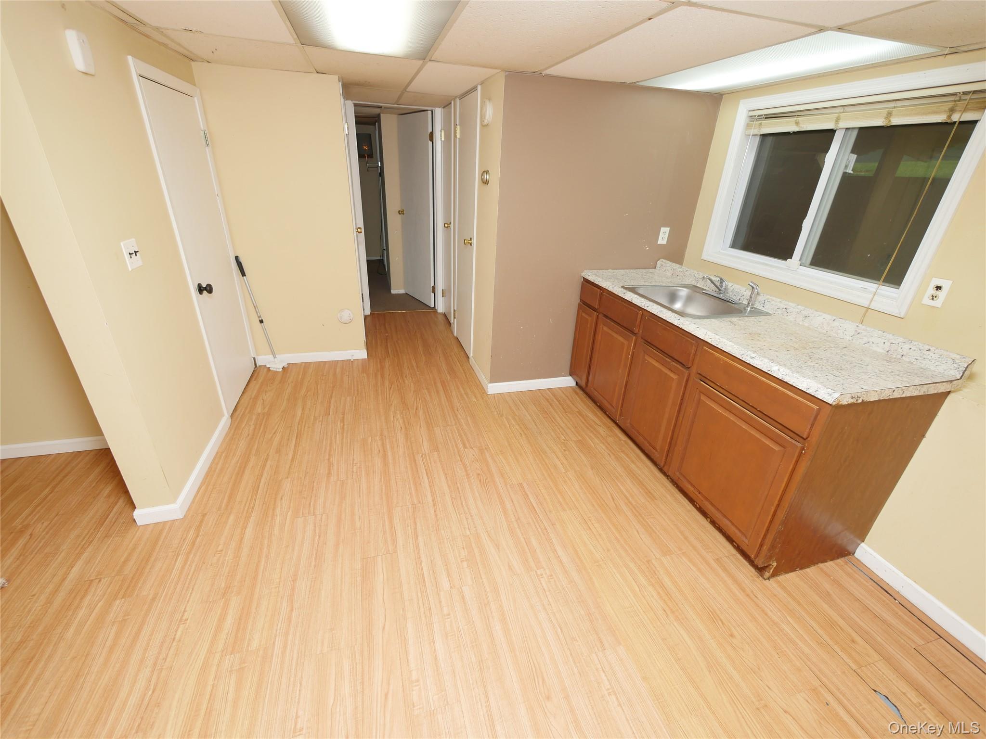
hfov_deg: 102.1
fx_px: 399
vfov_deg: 85.7
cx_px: 493
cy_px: 370
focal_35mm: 14
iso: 200
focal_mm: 7
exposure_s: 1/60
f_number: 4
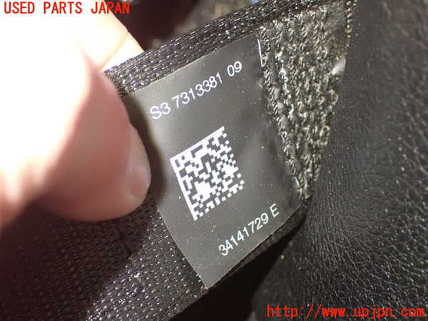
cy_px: 160
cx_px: 214
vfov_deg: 23.7
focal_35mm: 62
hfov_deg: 31.2
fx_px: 767
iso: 1600
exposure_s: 1/20
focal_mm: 11.09
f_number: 3.6
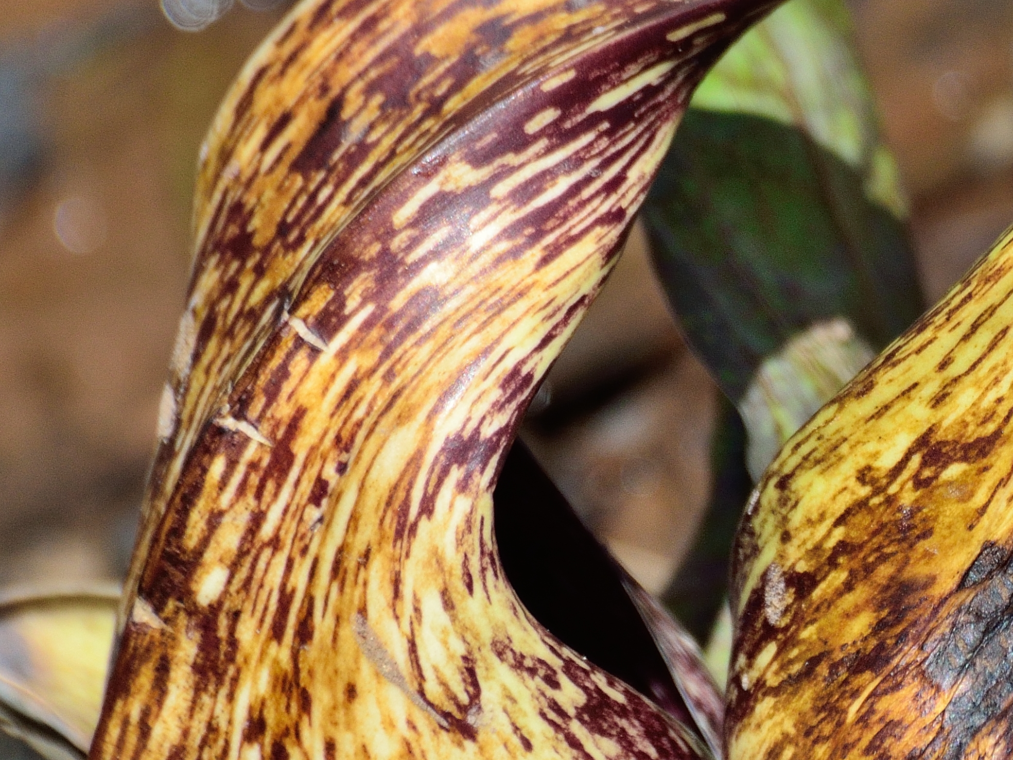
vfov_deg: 1.6
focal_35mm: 937
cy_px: 492
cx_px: 1067
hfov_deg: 2.1
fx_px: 27420
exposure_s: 1/800
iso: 400
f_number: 8
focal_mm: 260
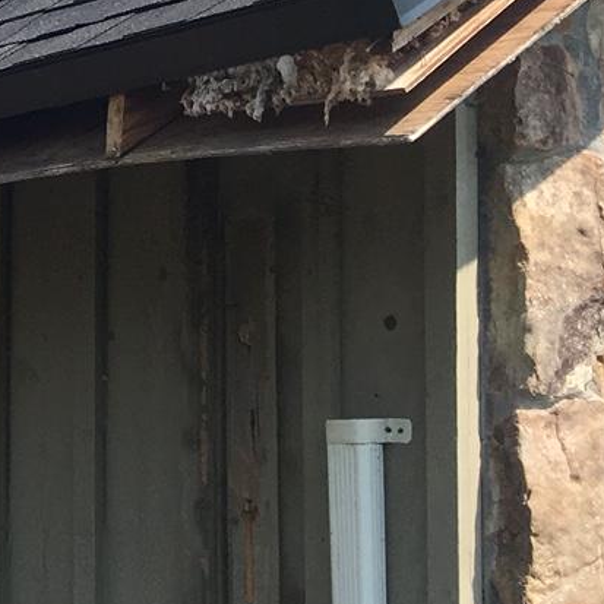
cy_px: 304
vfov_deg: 14.0
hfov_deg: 11.9
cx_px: -746
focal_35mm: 125
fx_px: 2468
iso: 25
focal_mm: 4.15
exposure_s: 1/916
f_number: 2.2
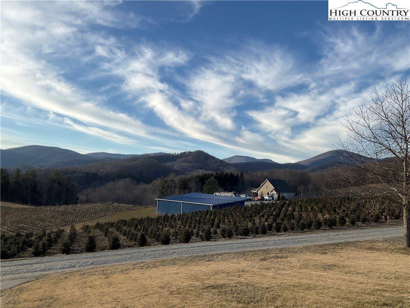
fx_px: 343
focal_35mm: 29
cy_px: 154
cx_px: 205
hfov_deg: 61.7
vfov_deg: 48.2
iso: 16
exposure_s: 1/1577
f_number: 1.8
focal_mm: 3
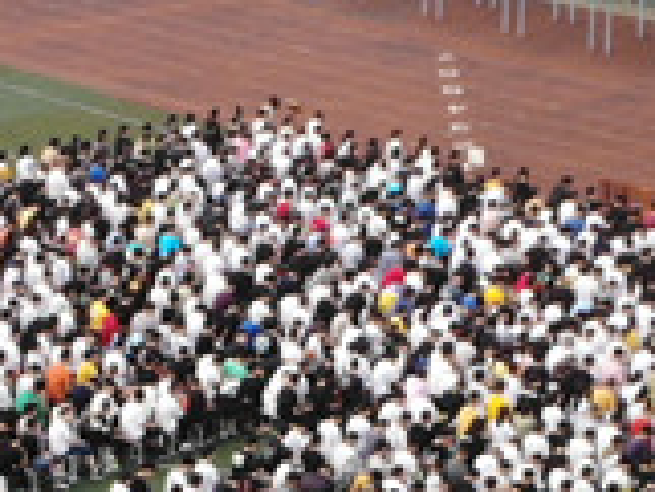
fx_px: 2821
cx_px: 325
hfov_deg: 13.2
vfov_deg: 9.8
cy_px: 612
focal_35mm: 149
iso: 107
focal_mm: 4.5
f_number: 2.8
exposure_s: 1/362
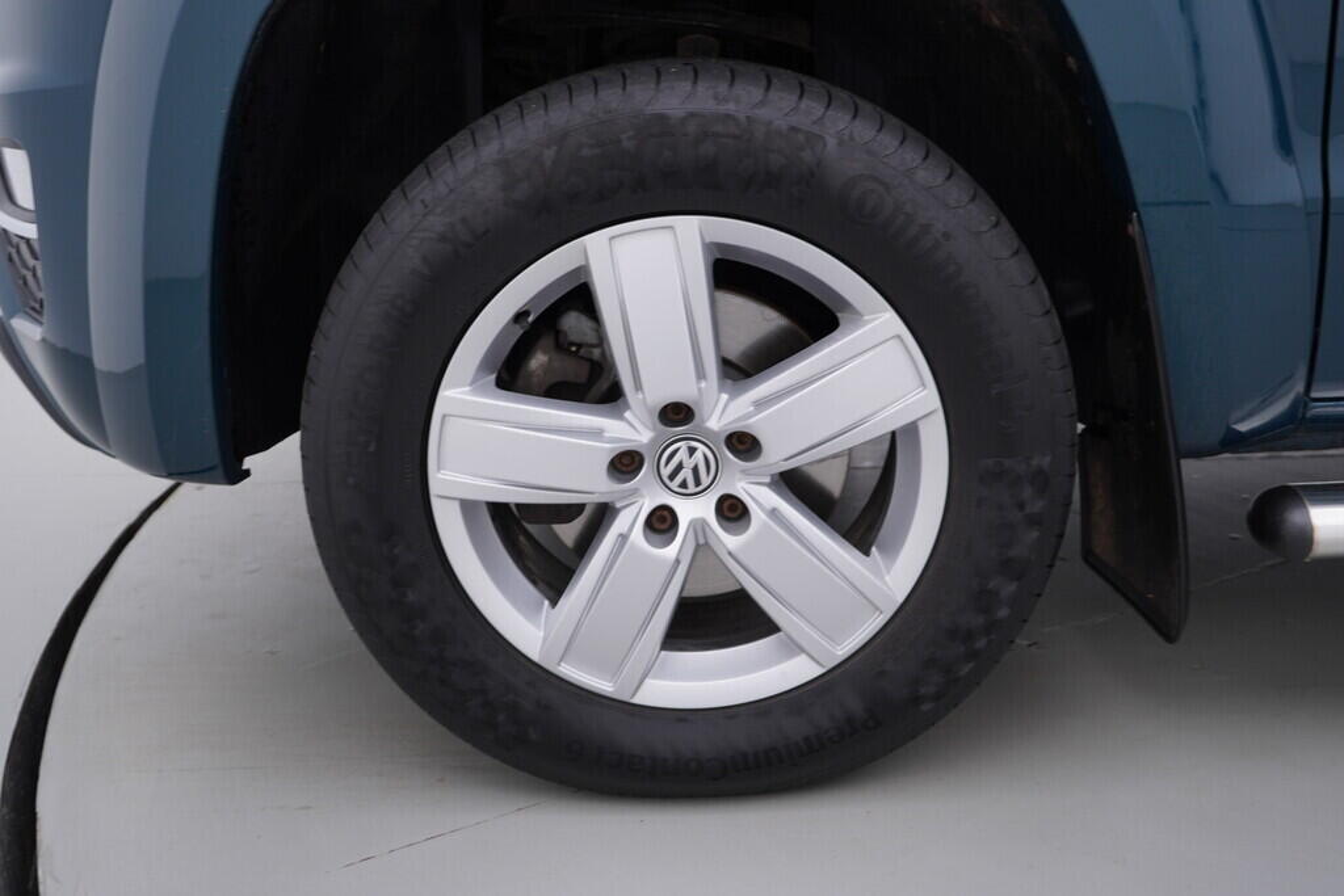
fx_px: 1344
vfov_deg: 36.9
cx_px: 672
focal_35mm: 36
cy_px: 448
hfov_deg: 53.1
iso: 125
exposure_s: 1/60
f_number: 4
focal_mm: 24
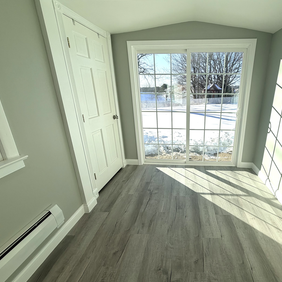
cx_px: 184
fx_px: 157
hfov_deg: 81.6
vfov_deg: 84.0
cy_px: 138
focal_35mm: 17
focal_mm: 2.22
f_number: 2.2
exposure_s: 1/770
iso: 32
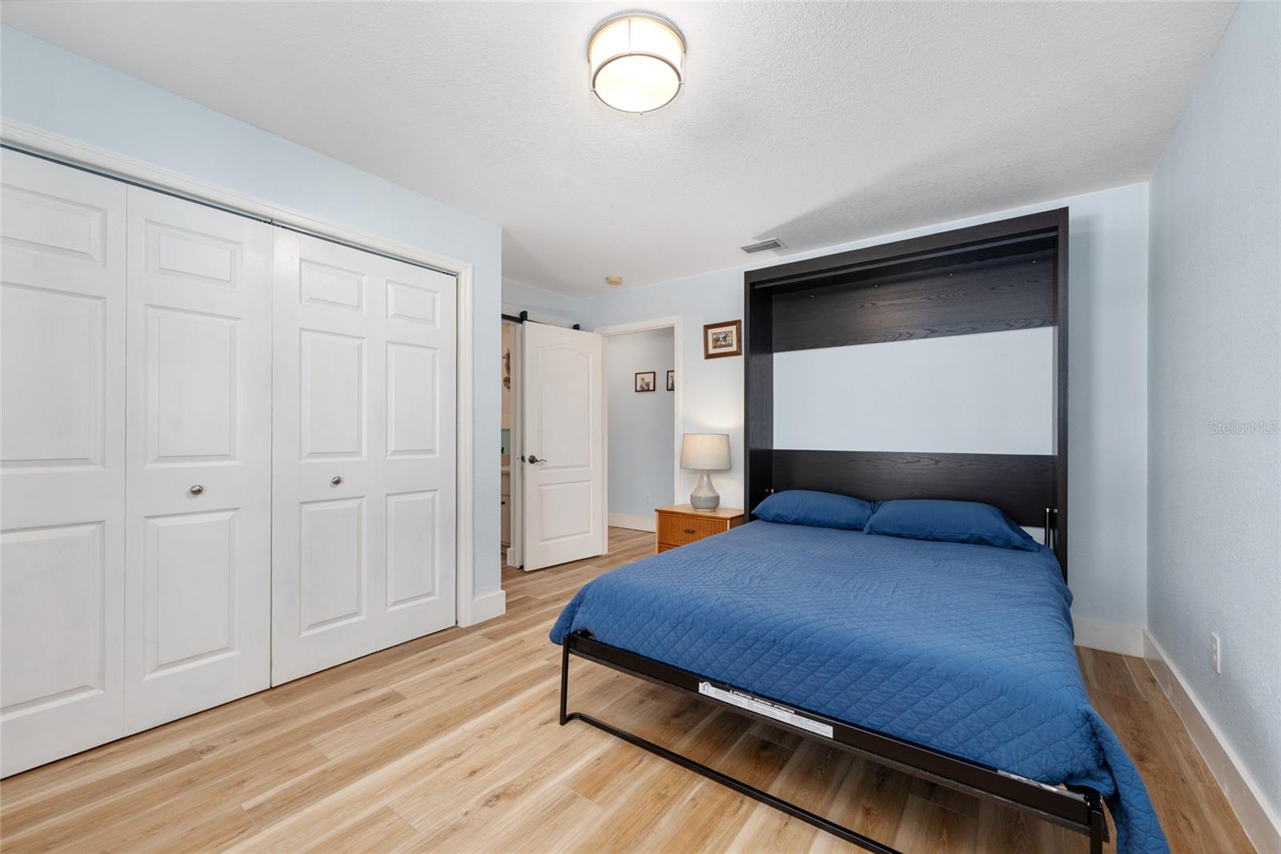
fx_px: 498
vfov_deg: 81.2
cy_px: 427
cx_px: 640
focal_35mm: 14
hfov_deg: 104.3
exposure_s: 1/3
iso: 320
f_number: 7.1
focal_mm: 14
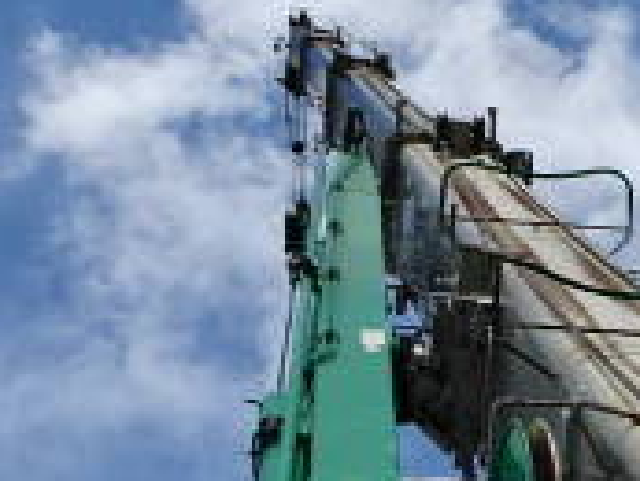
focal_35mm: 111
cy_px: 551
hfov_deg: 16.7
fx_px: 2054
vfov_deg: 13.1
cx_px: 825
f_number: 4
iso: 80
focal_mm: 5.09
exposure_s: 1/1250
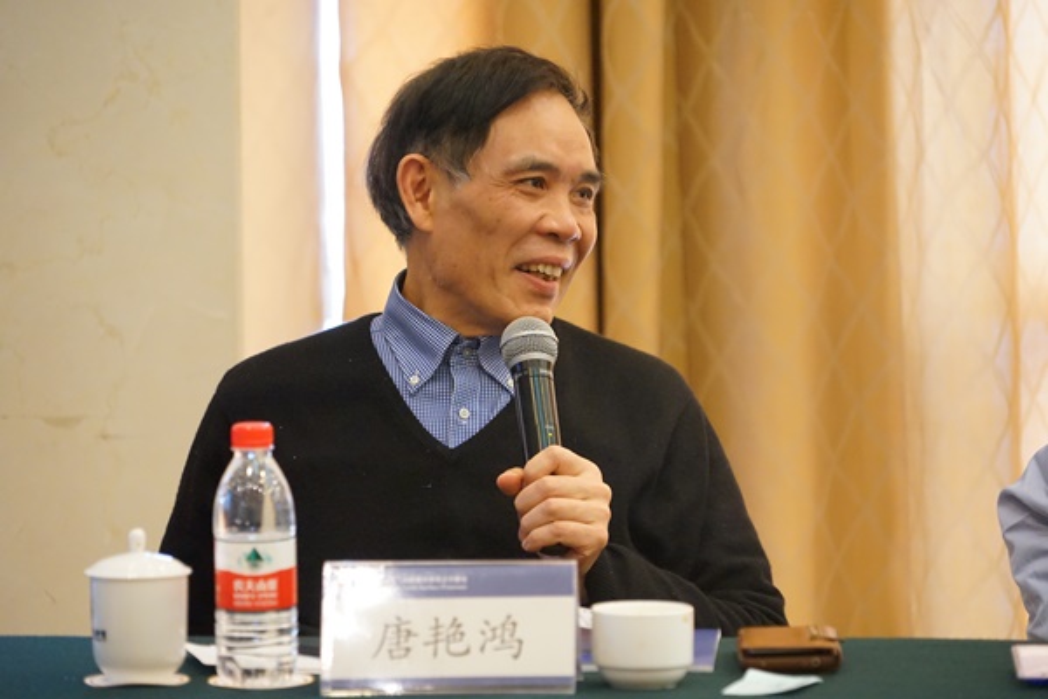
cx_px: 524
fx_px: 5967
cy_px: 350
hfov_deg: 10.0
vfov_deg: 6.7
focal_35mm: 205
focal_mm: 205
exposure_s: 1/40
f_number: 6.3
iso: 6400
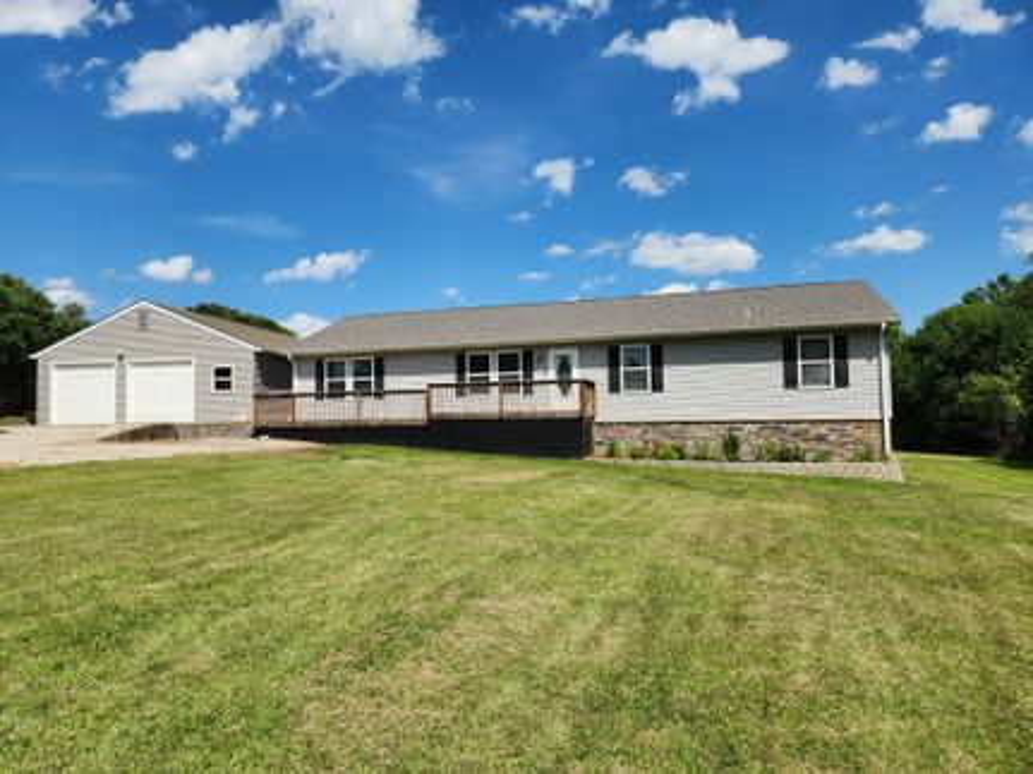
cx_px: 516
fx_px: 686
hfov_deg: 73.9
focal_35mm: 23
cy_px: 387
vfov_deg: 58.9
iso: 20
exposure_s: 1/2397
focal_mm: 5.4
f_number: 1.8
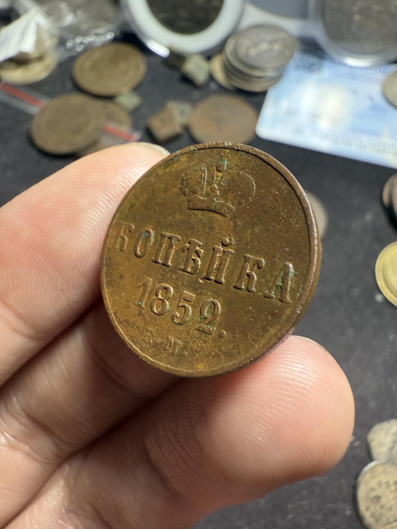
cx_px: 198
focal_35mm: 24
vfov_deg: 71.6
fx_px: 367
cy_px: 264
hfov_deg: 56.8
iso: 250
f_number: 2.2
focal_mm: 2.22
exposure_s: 1/99
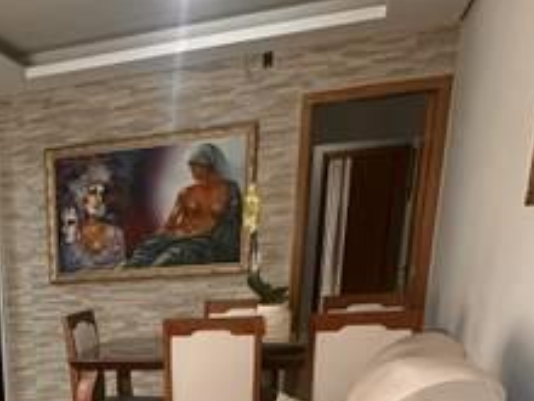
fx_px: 787
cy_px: 566
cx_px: -2
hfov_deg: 34.1
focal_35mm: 51
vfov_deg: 23.9
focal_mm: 2.22
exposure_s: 1/120
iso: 250
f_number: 2.2
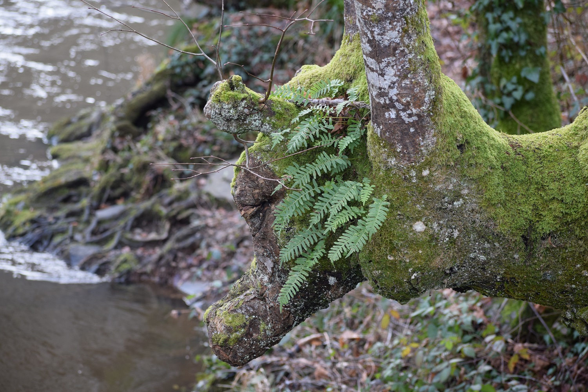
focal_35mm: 168
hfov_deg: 12.2
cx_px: 294
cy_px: 196
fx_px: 2744
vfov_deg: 8.2
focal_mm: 112
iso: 400
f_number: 4.8
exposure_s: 1/60
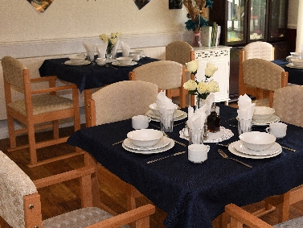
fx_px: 455
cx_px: 207
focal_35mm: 52
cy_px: 93
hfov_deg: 36.4
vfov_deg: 28.0
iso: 800
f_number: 5.6
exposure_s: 1/40
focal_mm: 34
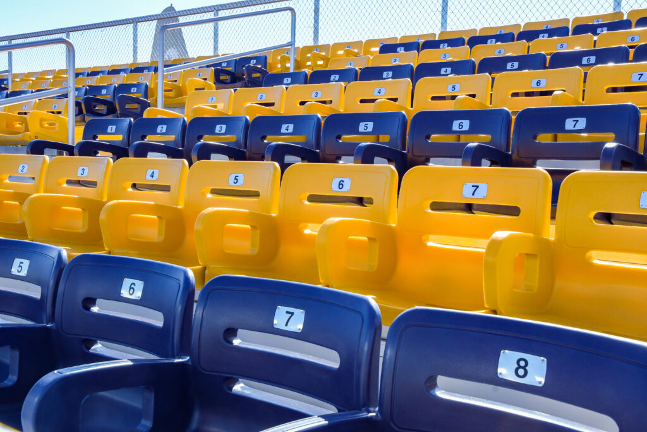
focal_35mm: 39
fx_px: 701
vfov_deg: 34.2
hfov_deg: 49.5
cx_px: 324
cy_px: 216
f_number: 10
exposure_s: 1/640
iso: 640
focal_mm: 26
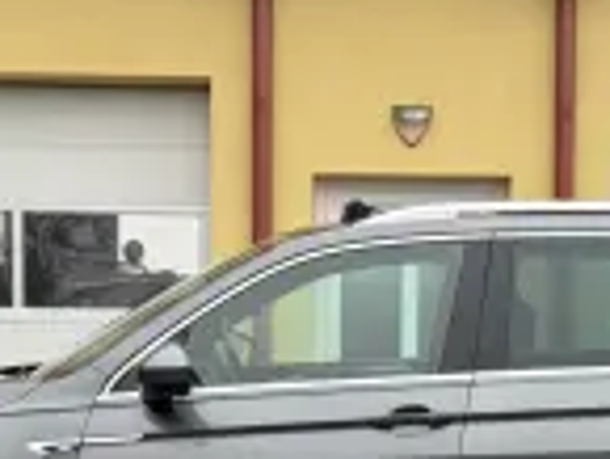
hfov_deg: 16.5
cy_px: 430
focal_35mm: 119
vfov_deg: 12.4
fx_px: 2099
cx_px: 395
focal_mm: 6.76
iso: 100
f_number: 1.78
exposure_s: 1/115
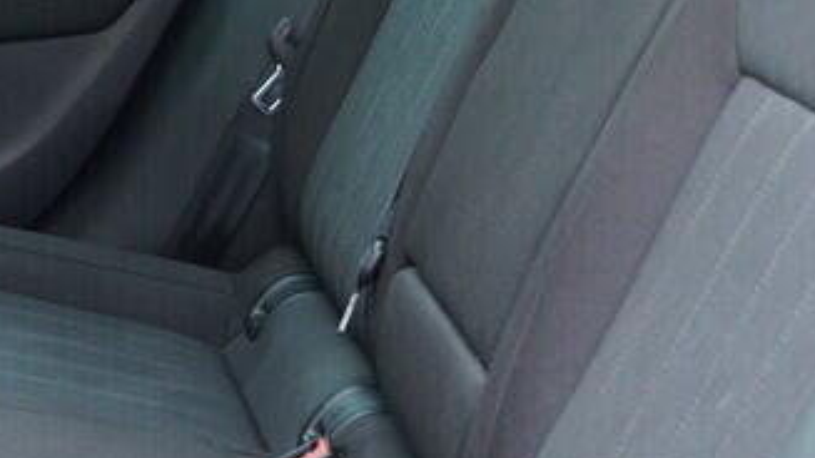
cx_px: 97
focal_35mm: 118
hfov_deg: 17.9
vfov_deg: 10.3
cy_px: 228
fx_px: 2550
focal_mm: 24
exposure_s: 1/40
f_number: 2.8
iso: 800
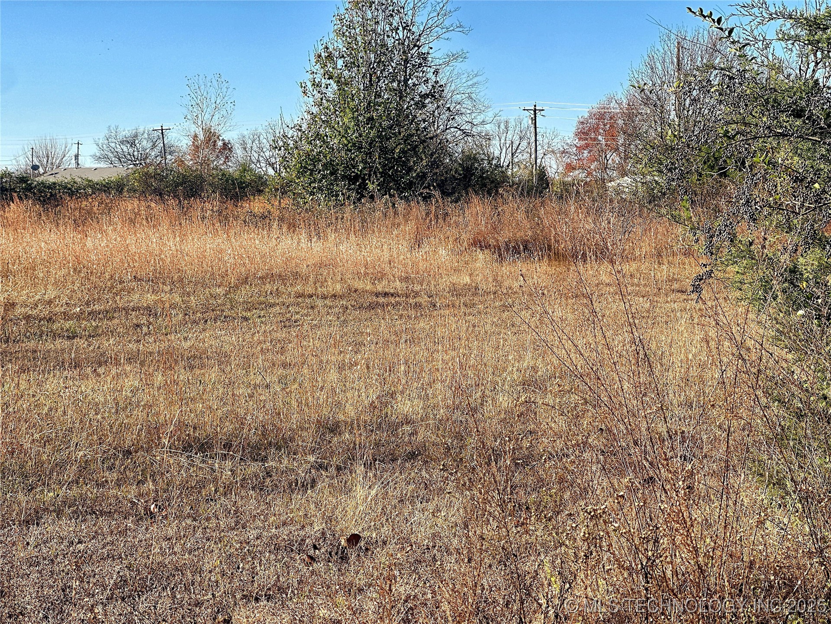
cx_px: 416
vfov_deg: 19.1
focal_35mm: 77
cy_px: 312
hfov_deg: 25.3
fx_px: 1848
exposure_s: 1/352
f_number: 2.8
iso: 32
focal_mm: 9
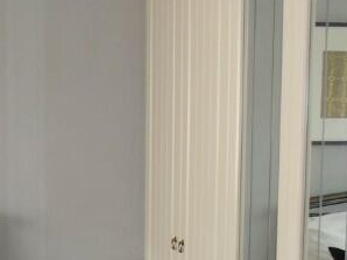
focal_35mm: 86
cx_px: 29
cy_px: 263
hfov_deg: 22.2
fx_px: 861
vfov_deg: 16.8
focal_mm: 4.4
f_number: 3.4
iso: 100
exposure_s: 1/30
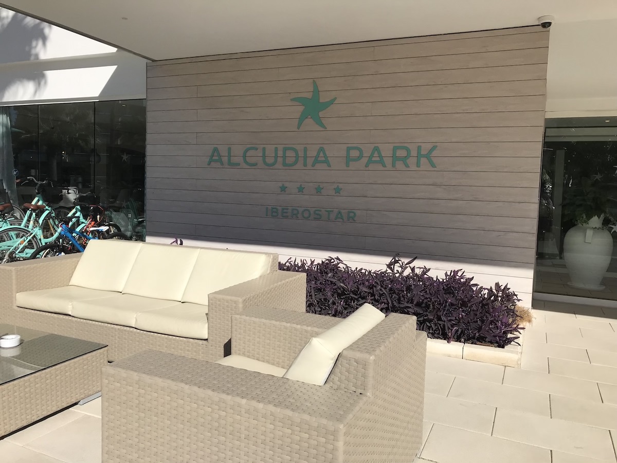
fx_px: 499
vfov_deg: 49.7
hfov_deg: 63.4
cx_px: 308
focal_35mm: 28
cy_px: 232
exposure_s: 1/4566
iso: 20
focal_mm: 3.99
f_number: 1.8
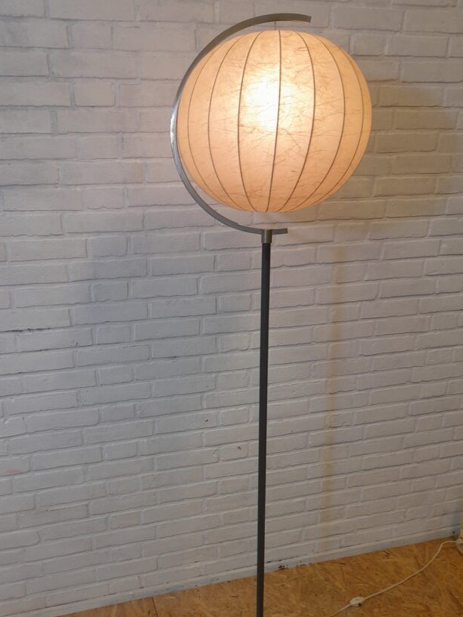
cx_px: 183
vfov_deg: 58.2
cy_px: 349
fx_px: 553
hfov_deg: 45.1
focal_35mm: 31
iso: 64
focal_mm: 4.6
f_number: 2
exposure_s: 1/50
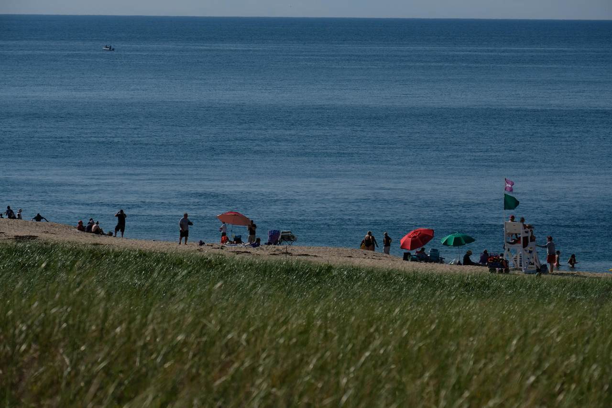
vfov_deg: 7.2
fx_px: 3263
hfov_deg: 10.7
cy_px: 204
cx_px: 306
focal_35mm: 192
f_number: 8
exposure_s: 1/1500
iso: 200
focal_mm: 128
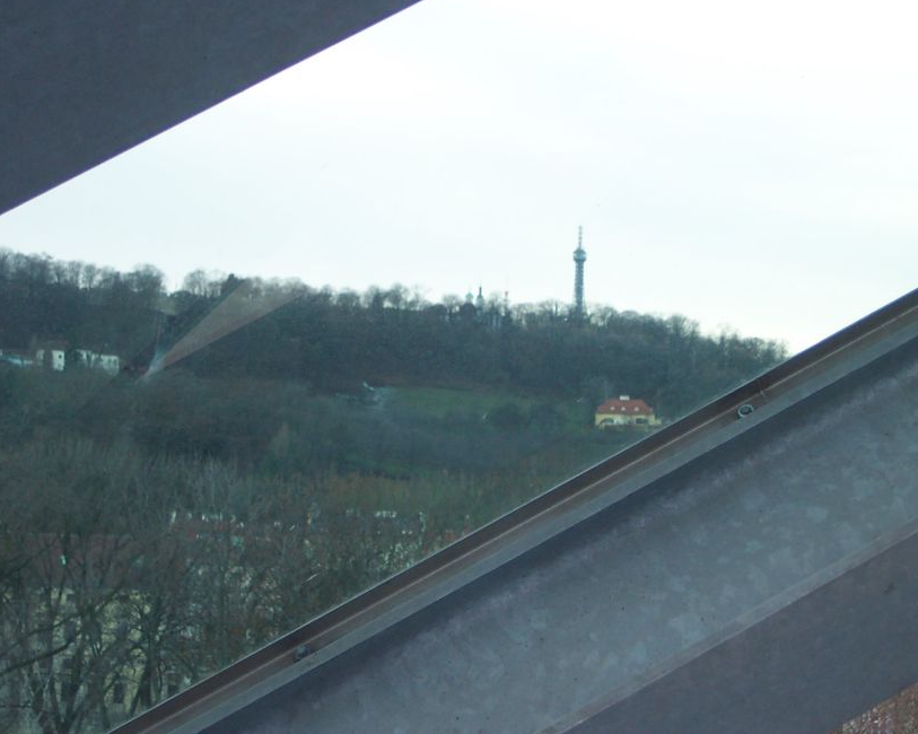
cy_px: 362
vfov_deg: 21.3
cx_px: 535
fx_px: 1956
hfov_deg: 26.4
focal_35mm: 72
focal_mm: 13.3
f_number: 3.4
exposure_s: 1/90
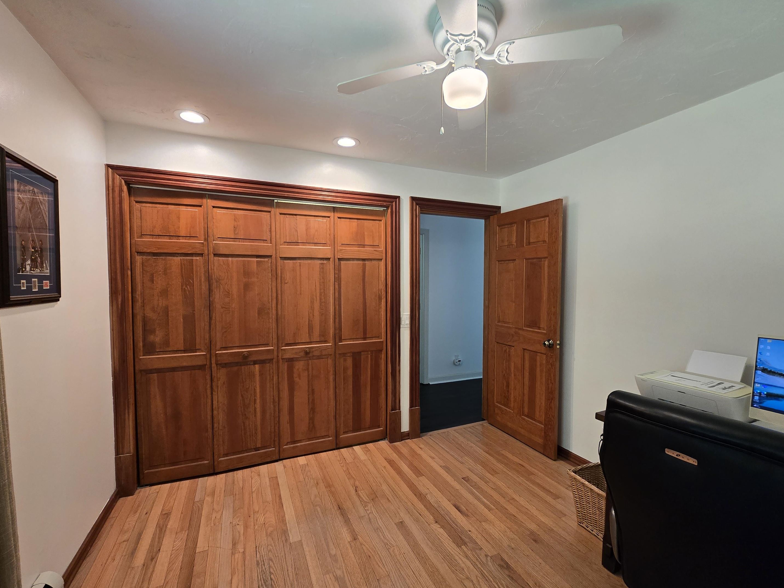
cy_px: 298
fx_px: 317
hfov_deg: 102.1
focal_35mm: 14
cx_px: 395
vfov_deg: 85.7
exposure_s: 1/60
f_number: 2.2
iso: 160
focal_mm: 2.2
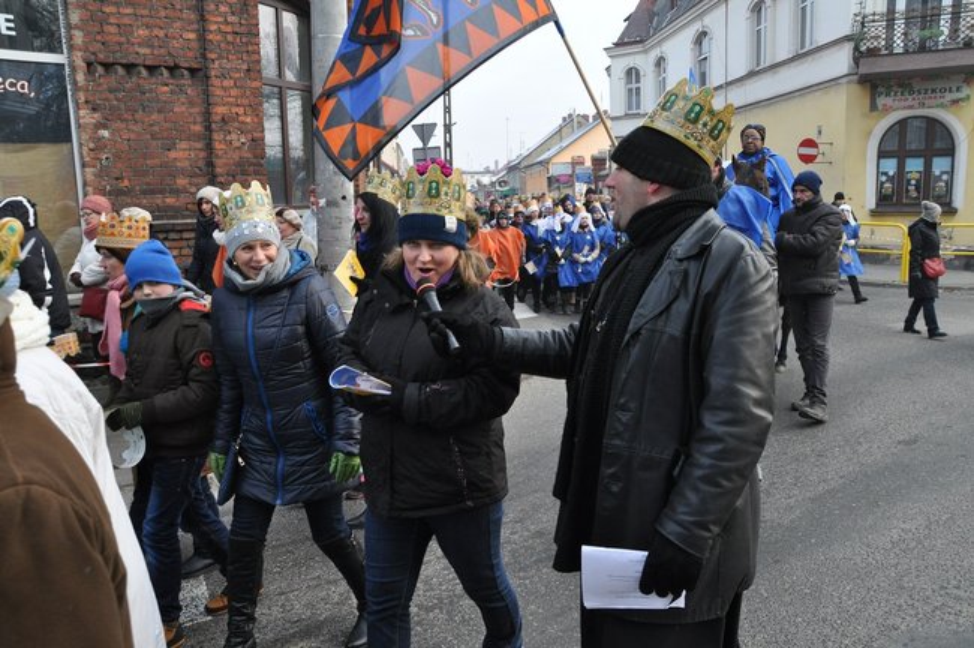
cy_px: 324
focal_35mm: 27
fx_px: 730
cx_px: 487
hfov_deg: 67.4
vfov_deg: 47.8
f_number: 9
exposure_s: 1/320
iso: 1000
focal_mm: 18
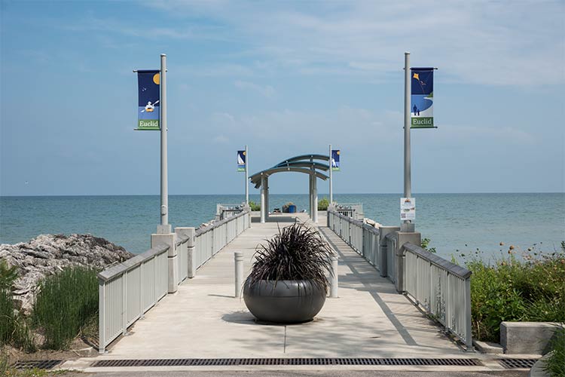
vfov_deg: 24.6
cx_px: 282
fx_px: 863
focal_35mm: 55
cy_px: 188
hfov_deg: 36.2
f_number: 10
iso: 200
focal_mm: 55
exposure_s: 1/640
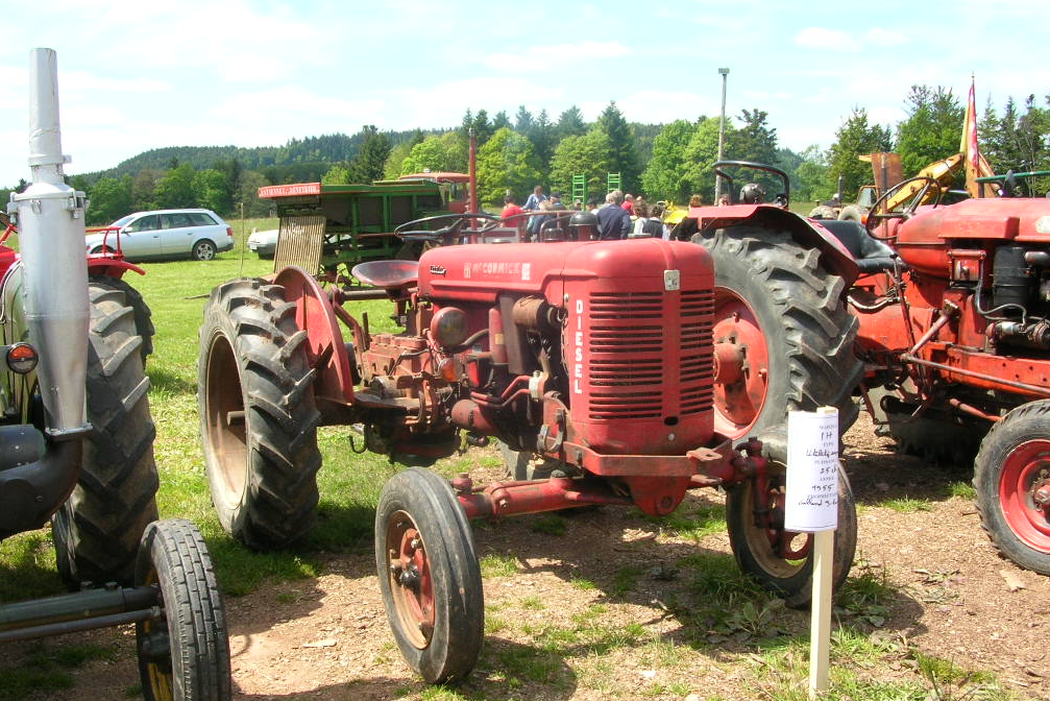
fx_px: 1079
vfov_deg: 36.0
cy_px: 361
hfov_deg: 51.9
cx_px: 518
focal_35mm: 37
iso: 50
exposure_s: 1/121
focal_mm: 5.8
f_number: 5.6
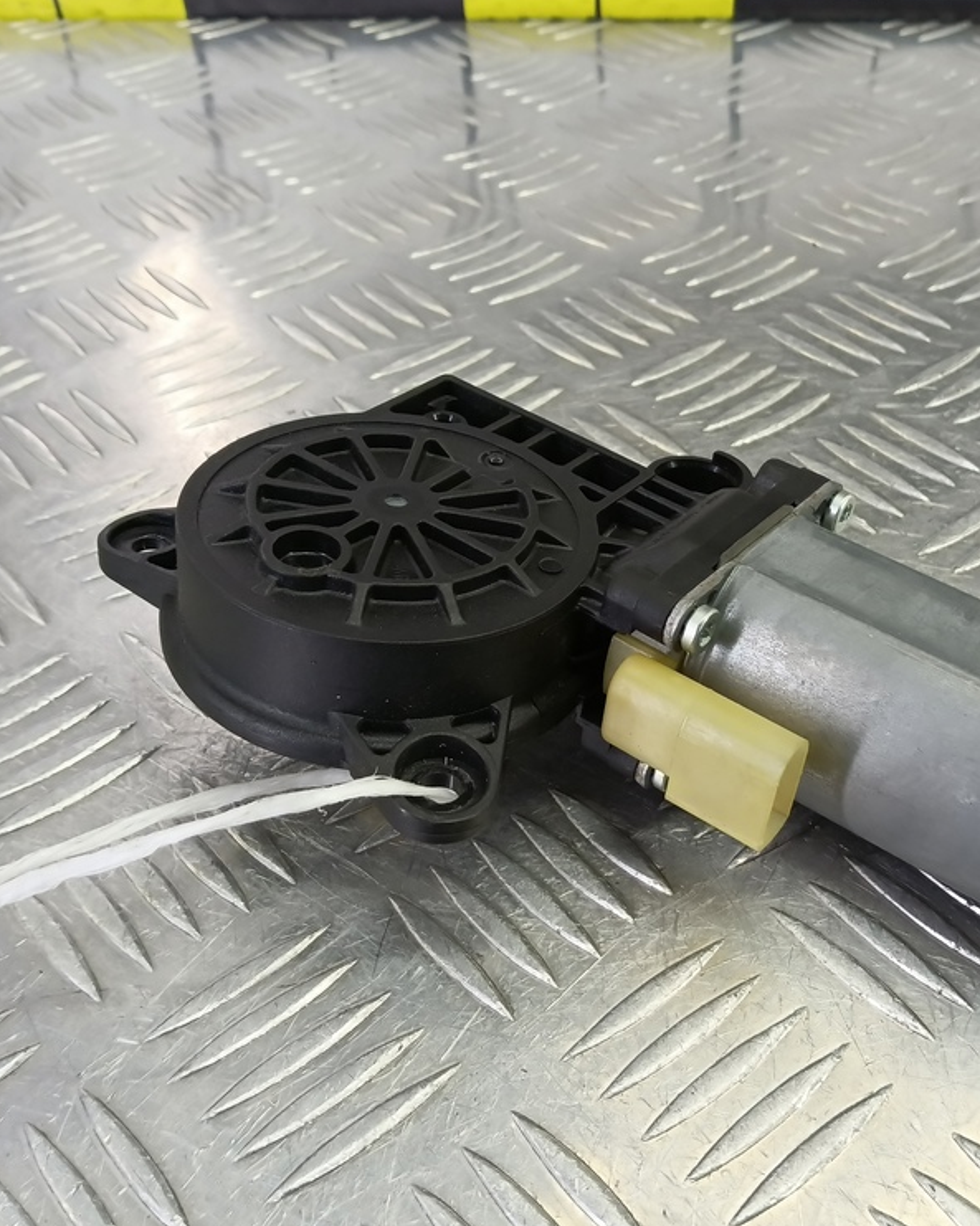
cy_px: 626
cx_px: 623
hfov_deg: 46.6
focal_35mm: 31
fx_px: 1125
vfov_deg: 57.2
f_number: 1.6
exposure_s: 1/50
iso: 153
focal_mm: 4.11
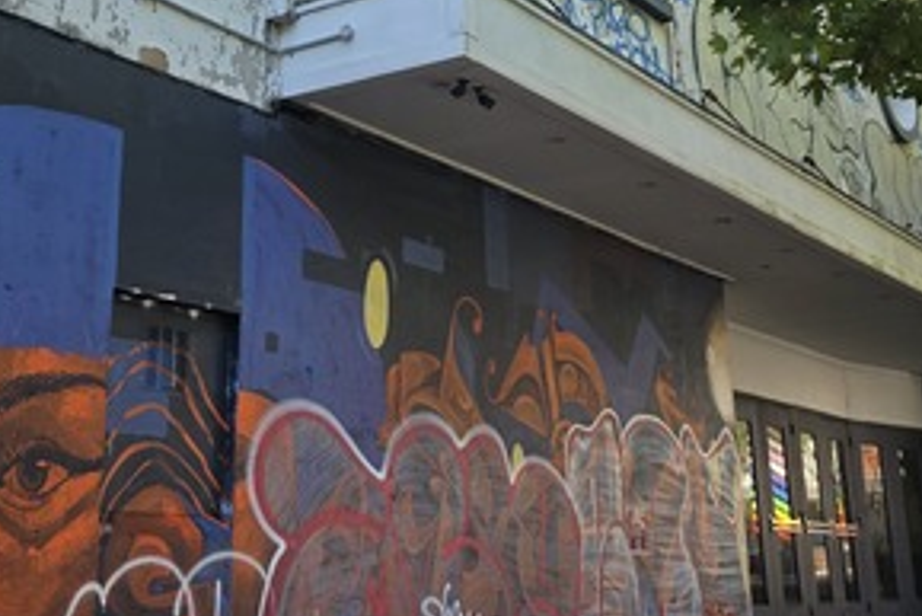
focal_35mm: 53
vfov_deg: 25.0
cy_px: 105
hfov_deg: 37.4
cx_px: 386
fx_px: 1358
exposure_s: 1/359
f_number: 1.7
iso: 32
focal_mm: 6.3
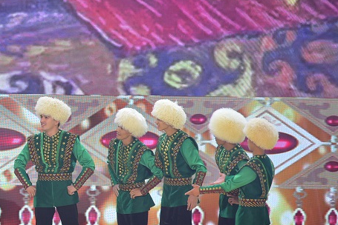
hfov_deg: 3.9
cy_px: 121
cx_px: -102
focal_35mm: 527
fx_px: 4951
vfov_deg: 2.6
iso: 640
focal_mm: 200
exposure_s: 1/125
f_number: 4
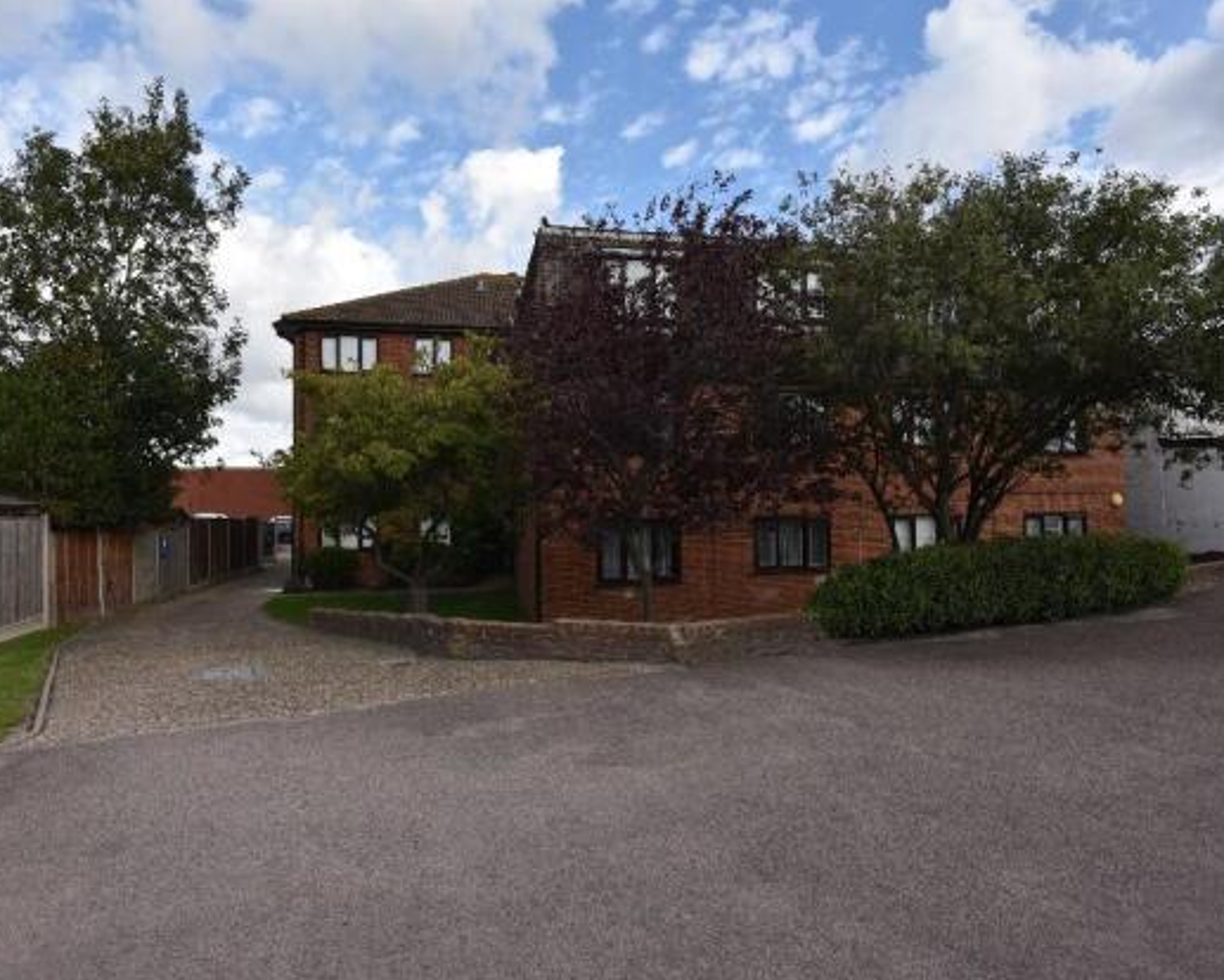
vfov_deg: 70.9
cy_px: 477
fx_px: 689
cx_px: 606
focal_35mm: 19
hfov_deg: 83.3
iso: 100
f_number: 8
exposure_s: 1/200
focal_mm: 16
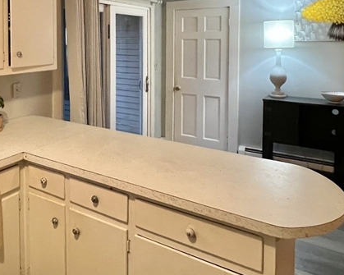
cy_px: 52
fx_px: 316
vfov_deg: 44.6
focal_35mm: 31
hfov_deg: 55.7
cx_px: 108
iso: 640
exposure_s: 1/60
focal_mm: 1.57
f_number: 1.8
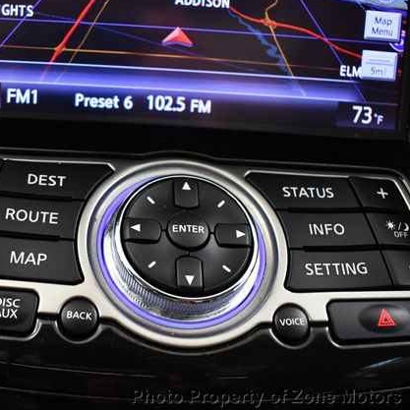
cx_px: 119
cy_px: 205
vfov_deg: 36.1
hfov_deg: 35.5
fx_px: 630
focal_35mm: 47
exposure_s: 1/125
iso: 2500
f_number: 3.5
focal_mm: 18
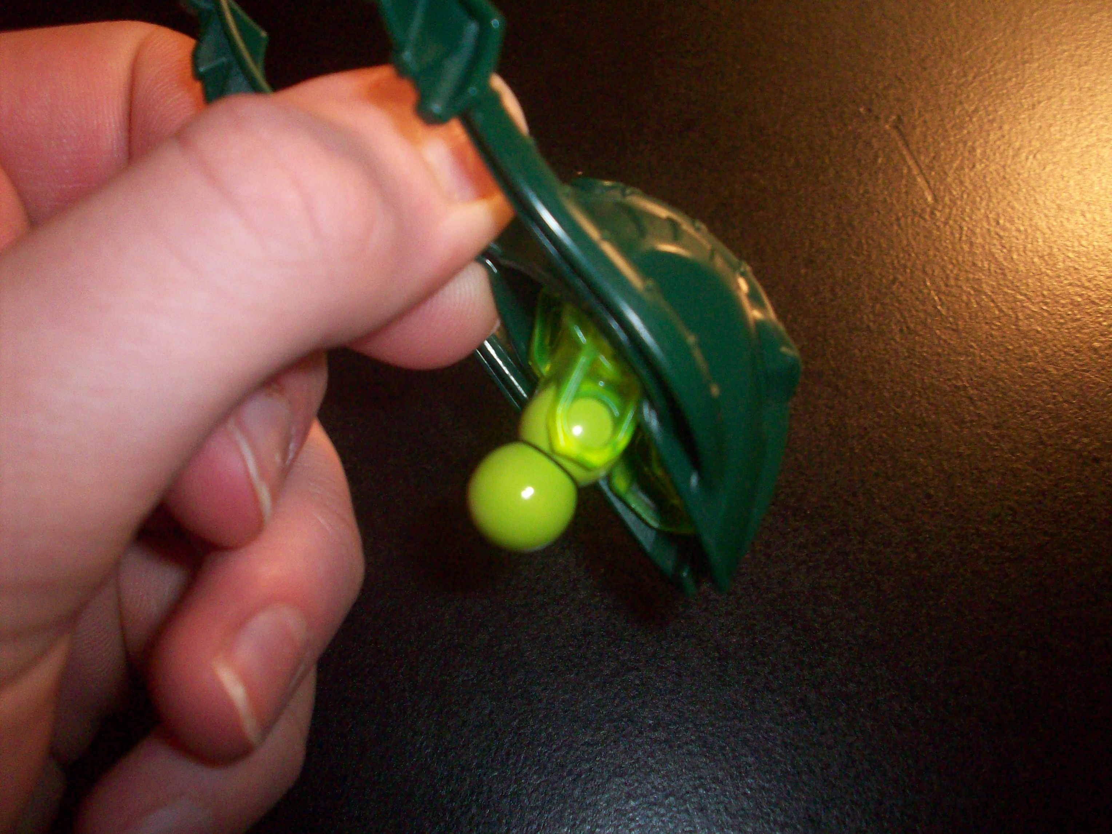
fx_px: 1189
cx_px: 556
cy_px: 417
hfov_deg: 50.1
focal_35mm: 37
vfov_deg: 38.7
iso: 160
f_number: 2.8
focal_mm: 6.2
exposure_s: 1/64
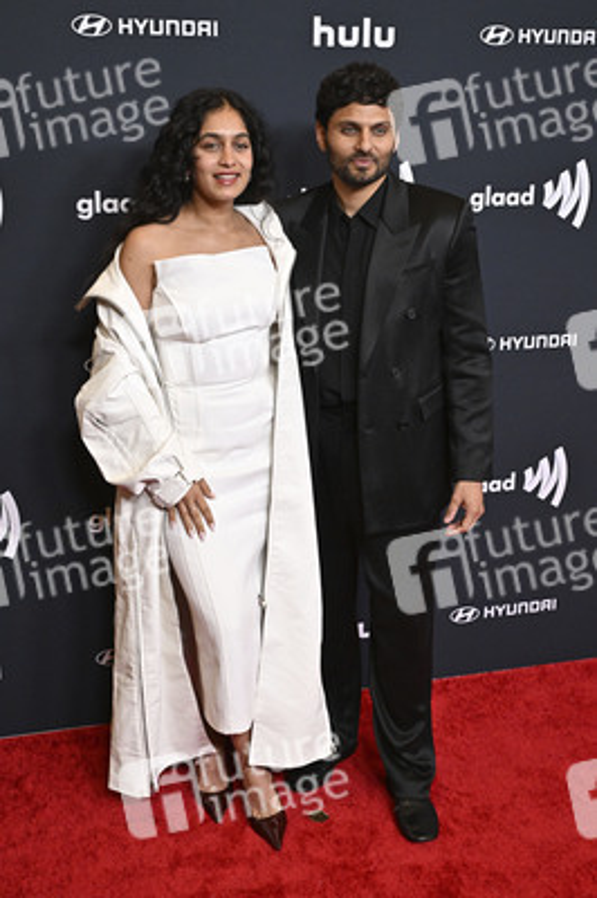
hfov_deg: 29.8
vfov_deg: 43.6
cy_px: 449
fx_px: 1121
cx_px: 298
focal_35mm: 45
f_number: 5.6
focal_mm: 45
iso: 4000
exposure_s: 1/250
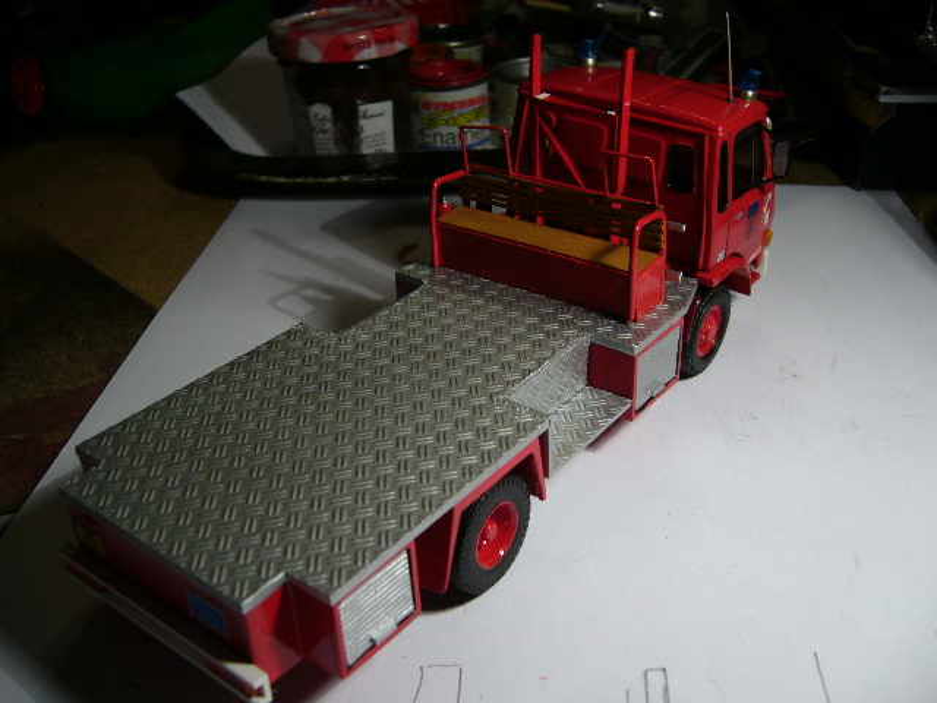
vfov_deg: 40.7
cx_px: 468
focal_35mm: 35
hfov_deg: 52.6
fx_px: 947
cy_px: 352
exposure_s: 1/30
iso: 80
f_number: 2.8
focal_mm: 5.8
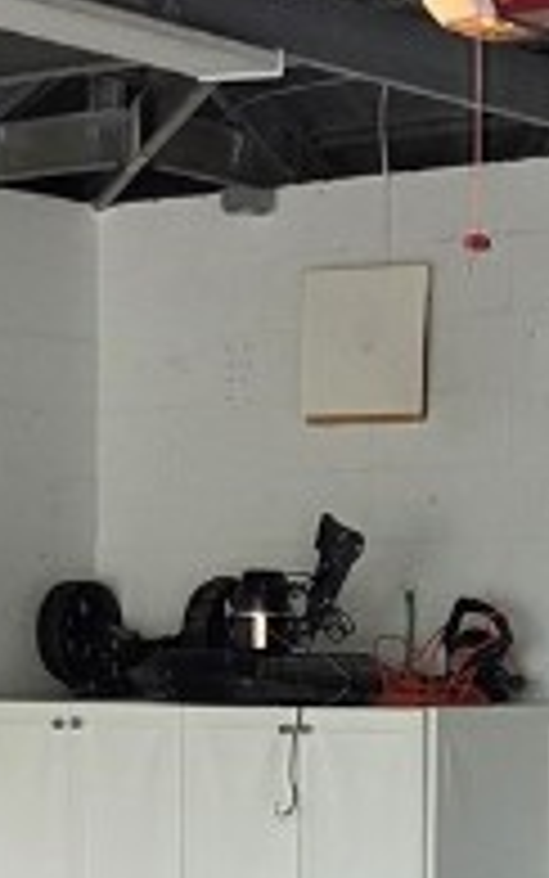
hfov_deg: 10.2
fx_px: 3062
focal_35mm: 128
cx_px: 153
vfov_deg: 16.0
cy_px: 842
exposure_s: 1/359
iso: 64
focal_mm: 5.4
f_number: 1.8
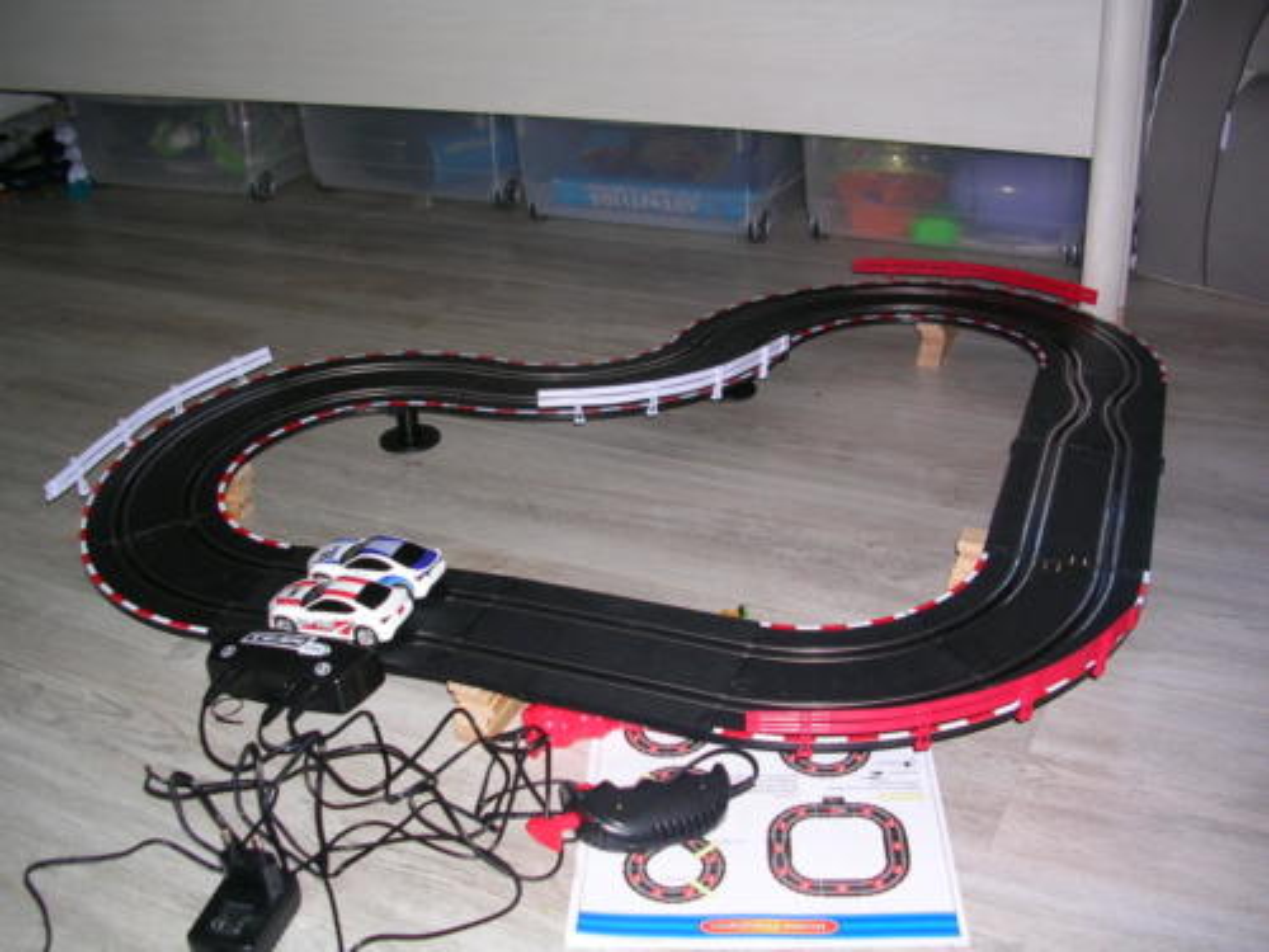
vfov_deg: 37.7
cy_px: 476
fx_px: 1393
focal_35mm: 38
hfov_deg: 49.0
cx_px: 634
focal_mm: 5.8
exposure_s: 1/60.1
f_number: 2.8
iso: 50
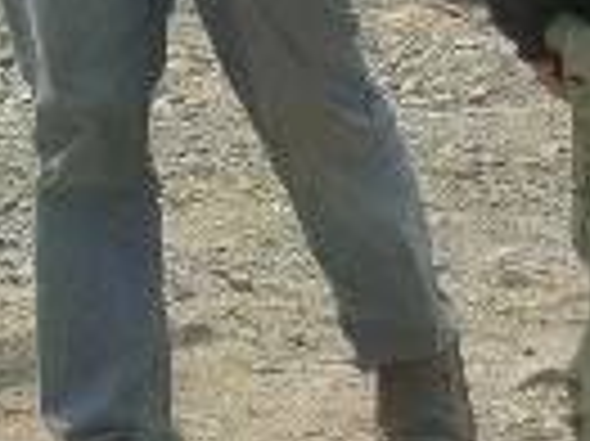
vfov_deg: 2.6
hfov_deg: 3.5
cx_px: 901
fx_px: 9757
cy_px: -544
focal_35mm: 573
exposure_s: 1/320
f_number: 4.9
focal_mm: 24
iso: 50
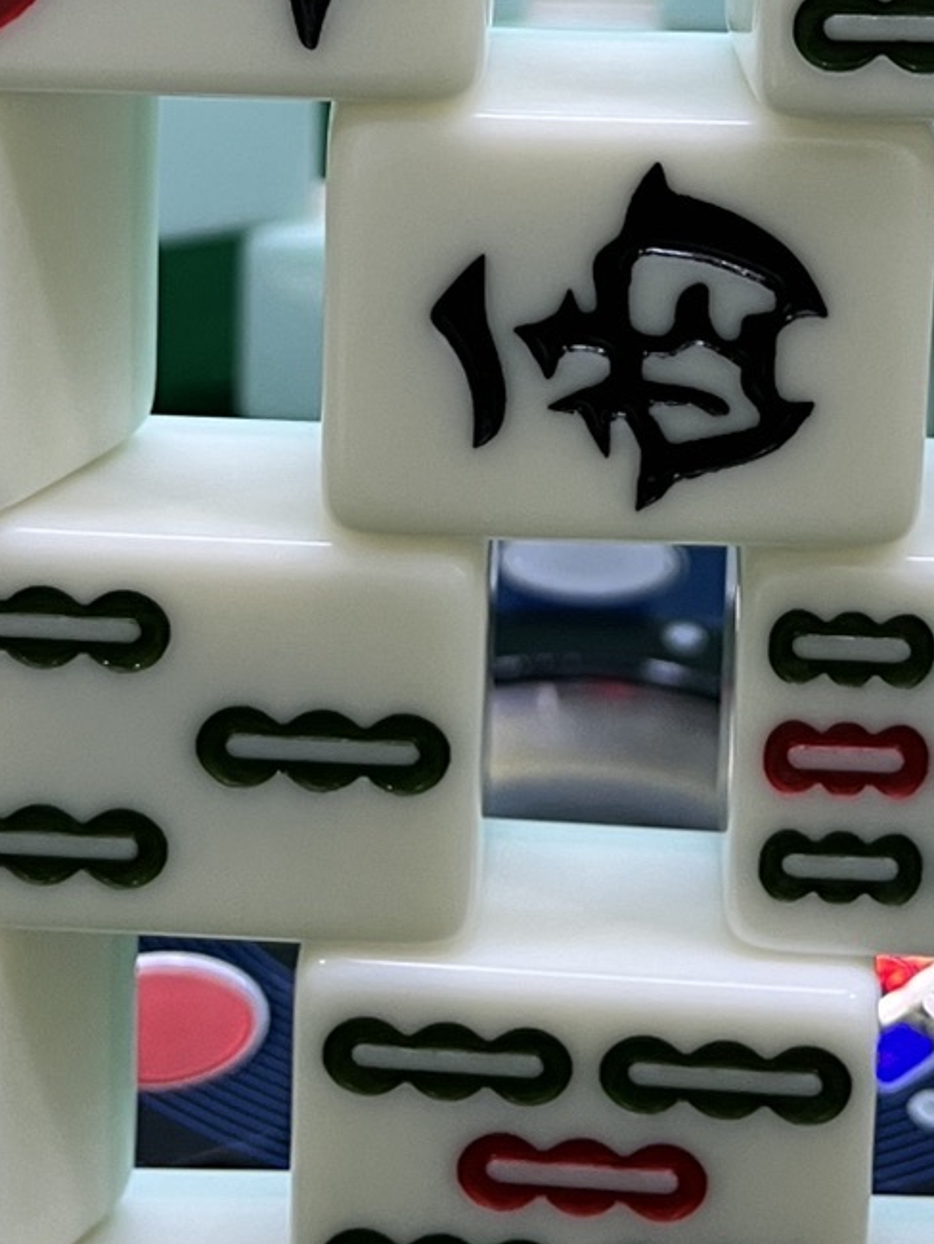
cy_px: -310
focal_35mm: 80
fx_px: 2876
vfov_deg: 22.2
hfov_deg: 18.4
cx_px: 568
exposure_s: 1/50
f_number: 1.6
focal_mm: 5.1
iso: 64
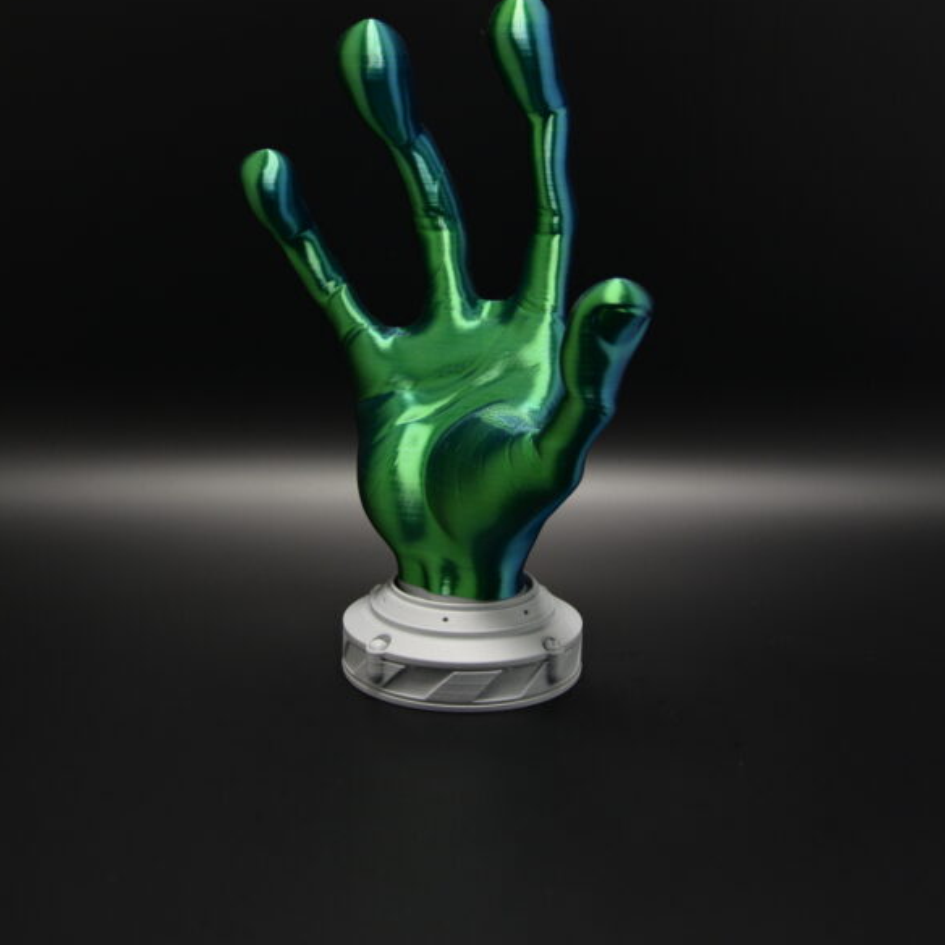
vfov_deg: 33.0
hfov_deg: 33.4
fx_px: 1575
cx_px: 469
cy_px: 288
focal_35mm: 51
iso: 800
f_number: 4
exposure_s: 1/60
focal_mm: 26
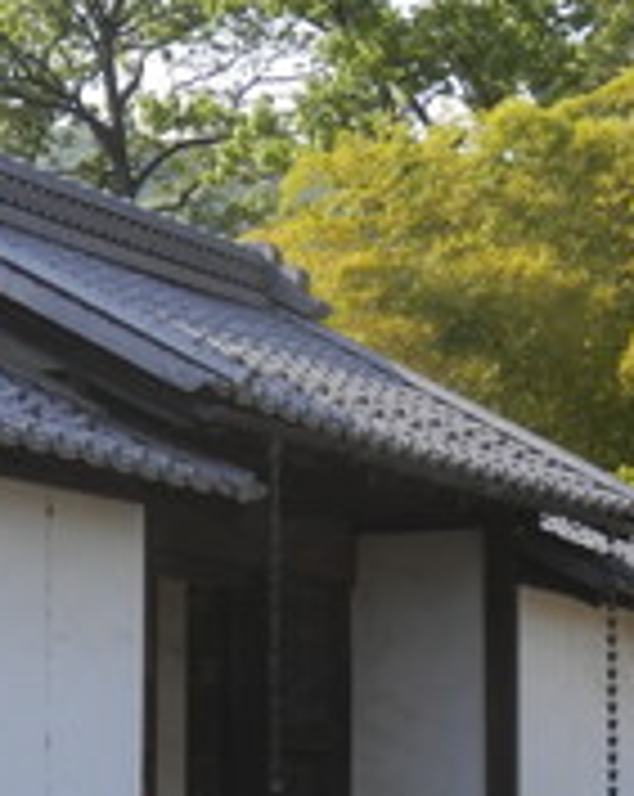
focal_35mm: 149
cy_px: 376
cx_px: 342
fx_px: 3504
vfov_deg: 13.0
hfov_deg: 10.3
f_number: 4.1
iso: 80
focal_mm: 9.8
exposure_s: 1/320
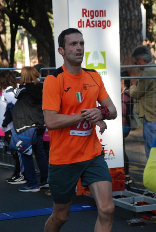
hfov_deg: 11.5
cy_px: 116
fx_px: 776
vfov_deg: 17.0
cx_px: 78
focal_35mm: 120
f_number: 5.6
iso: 1000
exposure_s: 1/400
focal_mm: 80
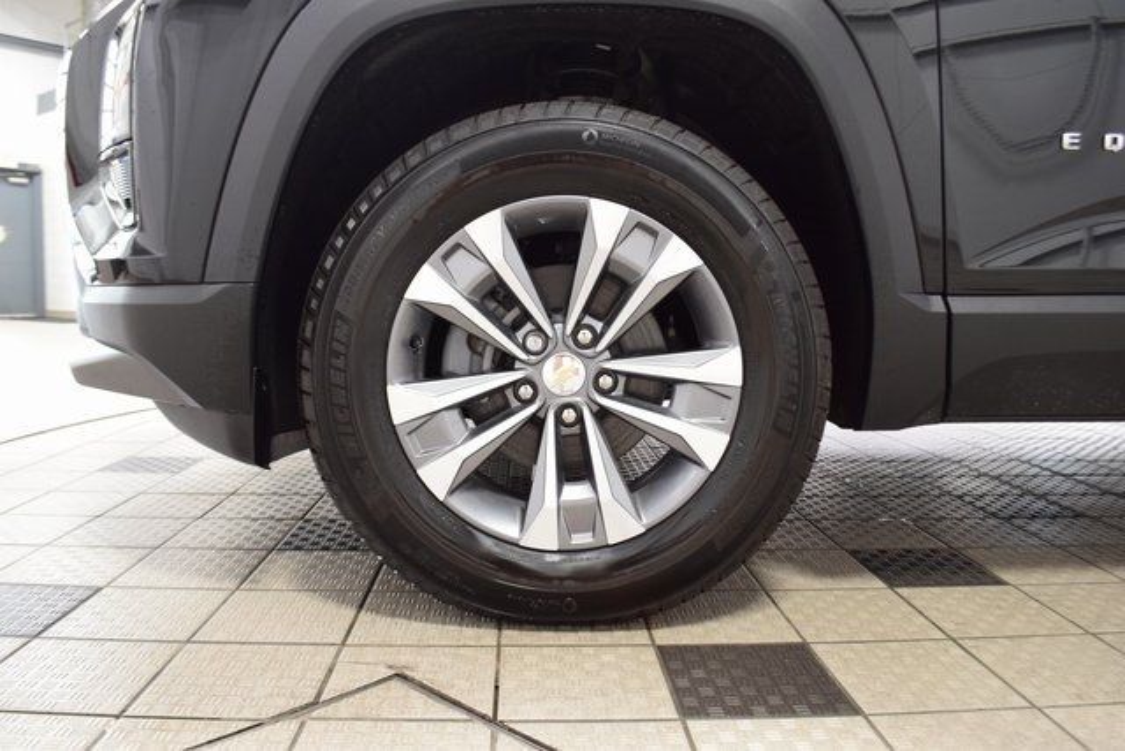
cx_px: 562
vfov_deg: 48.0
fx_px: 844
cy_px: 376
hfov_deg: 67.4
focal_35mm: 27
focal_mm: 18
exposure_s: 1/30
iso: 1600
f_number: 5.6
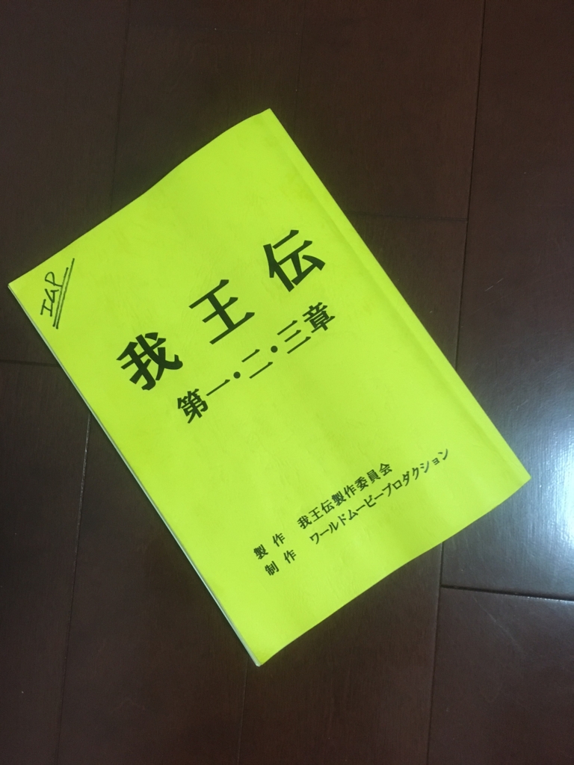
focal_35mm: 29
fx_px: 641
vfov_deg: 61.7
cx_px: 287
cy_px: 382
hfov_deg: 48.2
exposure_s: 1/33
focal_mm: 4.15
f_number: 2.2
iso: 250
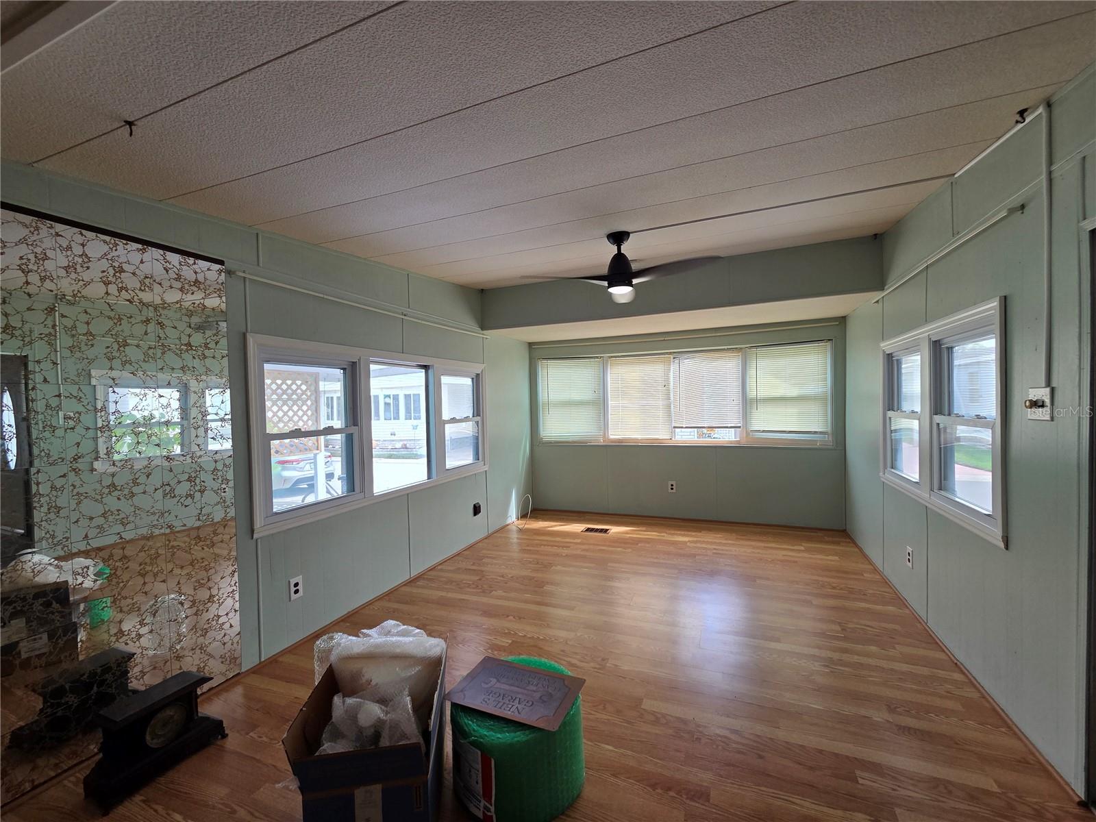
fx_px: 412
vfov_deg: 89.9
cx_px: 548
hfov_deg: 106.2
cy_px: 411
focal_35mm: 13
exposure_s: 1/147
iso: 50
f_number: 2.2
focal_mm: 2.2
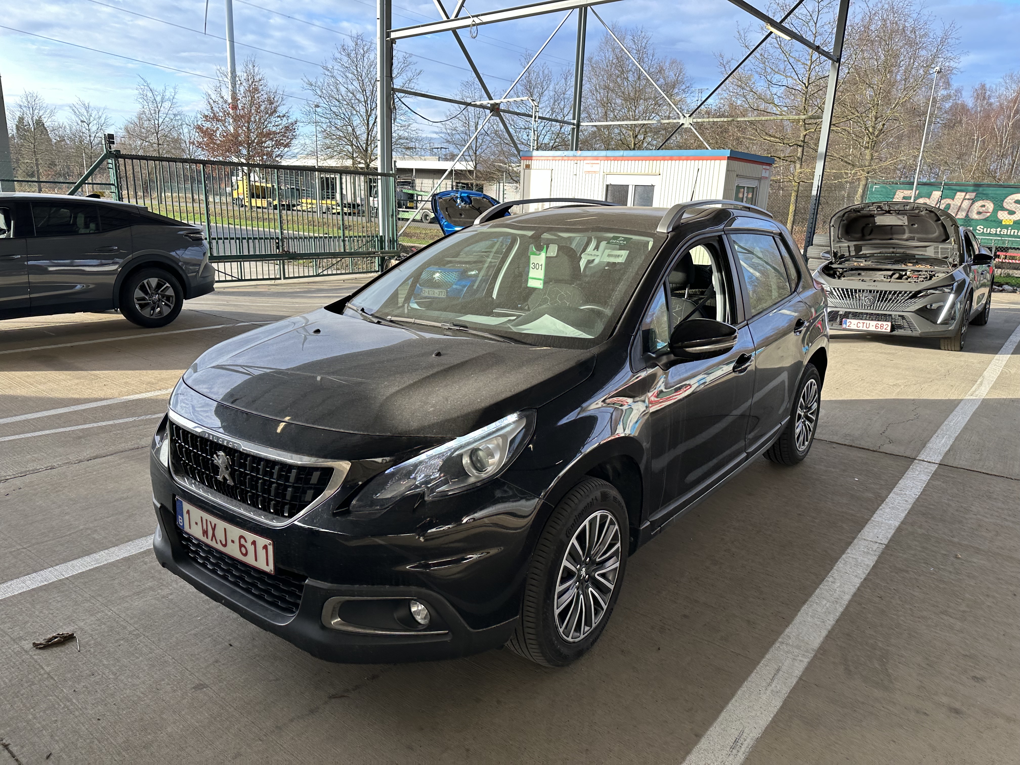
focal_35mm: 24
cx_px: 510
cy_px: 382
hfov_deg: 71.6
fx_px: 707
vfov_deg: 56.8
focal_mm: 6.86
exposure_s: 1/289
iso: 80
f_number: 1.78
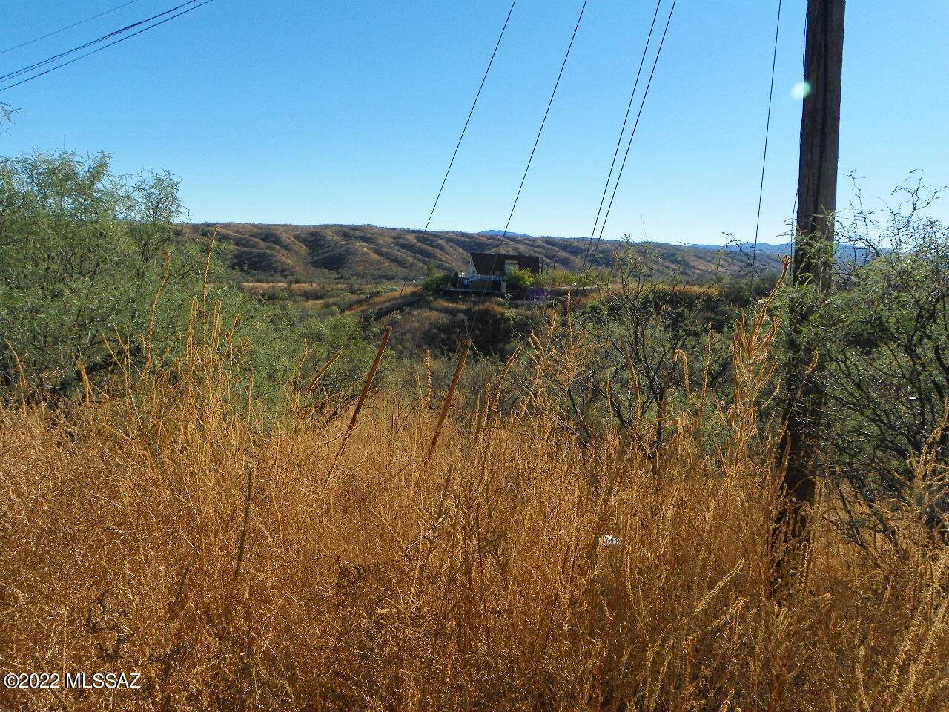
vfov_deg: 48.2
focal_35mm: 29
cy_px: 356
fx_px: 795
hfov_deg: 61.7
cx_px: 474
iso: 64
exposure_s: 1/400
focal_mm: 5.2
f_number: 5.6
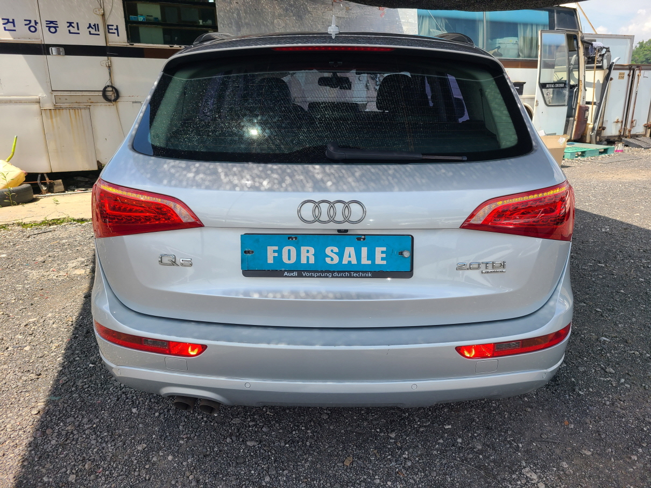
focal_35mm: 26
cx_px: 326
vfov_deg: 53.0
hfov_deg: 67.3
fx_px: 489
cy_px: 244
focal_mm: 5.4
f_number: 1.8
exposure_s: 1/1258
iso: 40
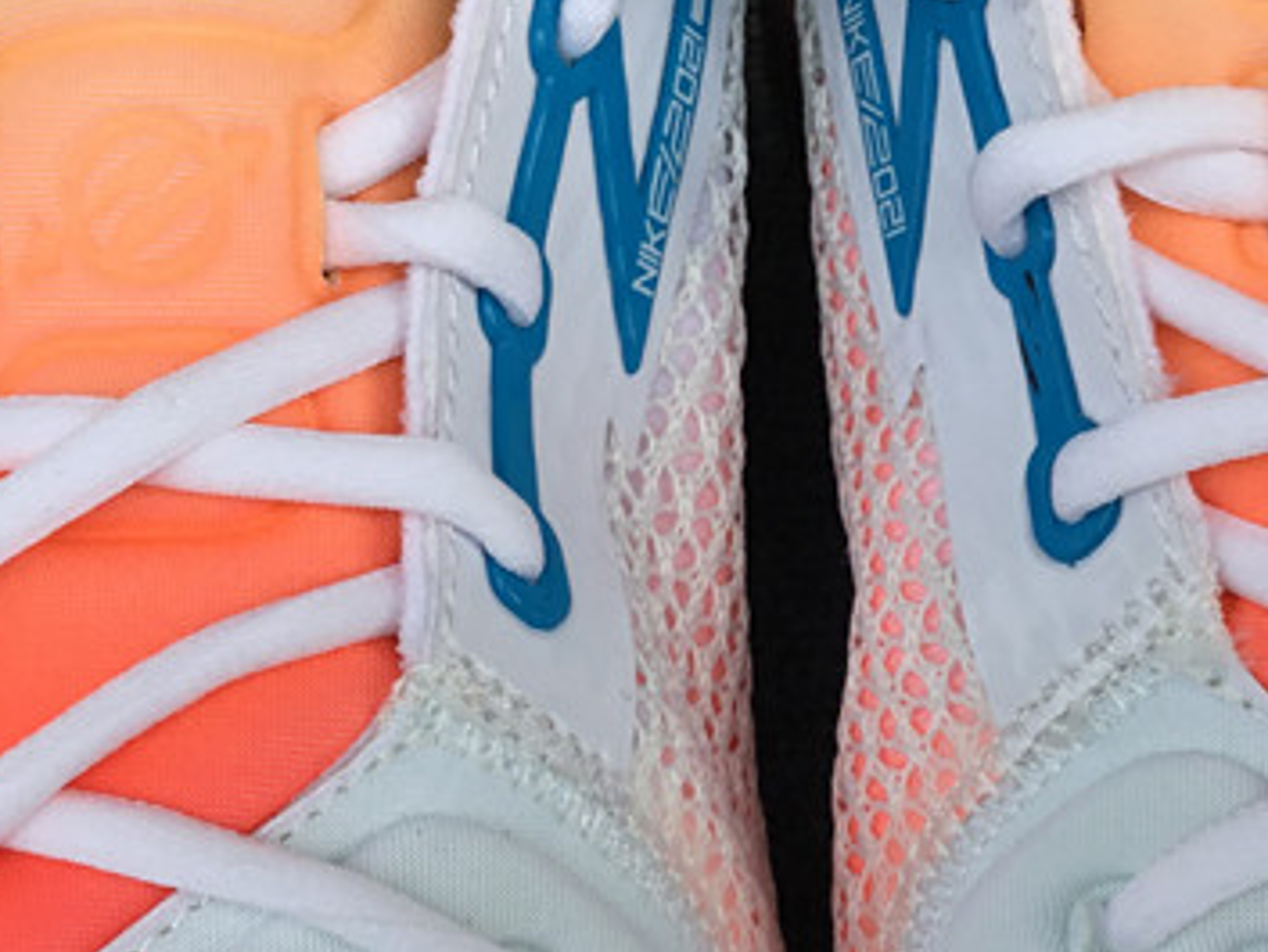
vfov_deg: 18.6
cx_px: 758
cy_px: 648
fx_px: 2895
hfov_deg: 24.7
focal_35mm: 79
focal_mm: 3.3
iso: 25
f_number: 2.4
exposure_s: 1/905
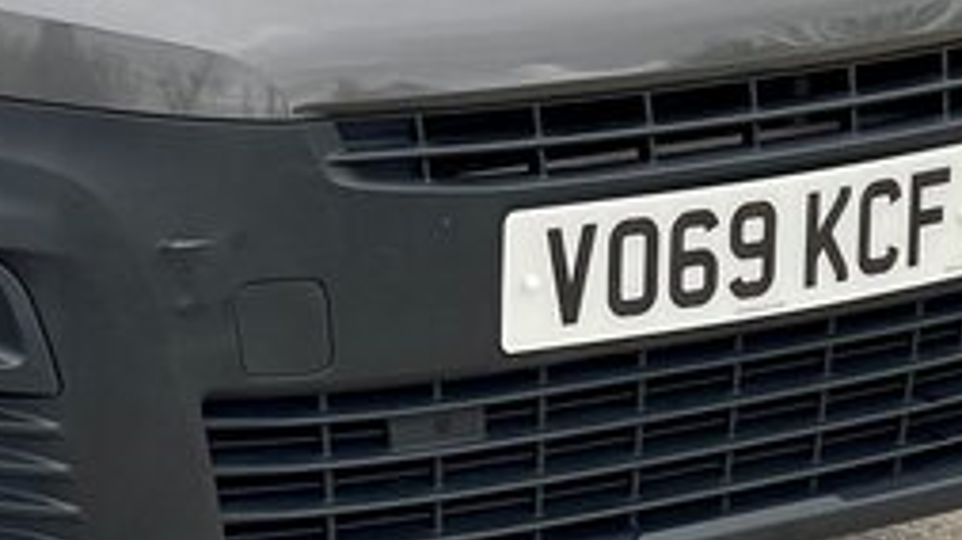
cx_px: -270
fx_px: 4564
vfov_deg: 6.7
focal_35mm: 179
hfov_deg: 11.7
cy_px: -289
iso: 25
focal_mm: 6
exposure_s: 1/99
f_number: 2
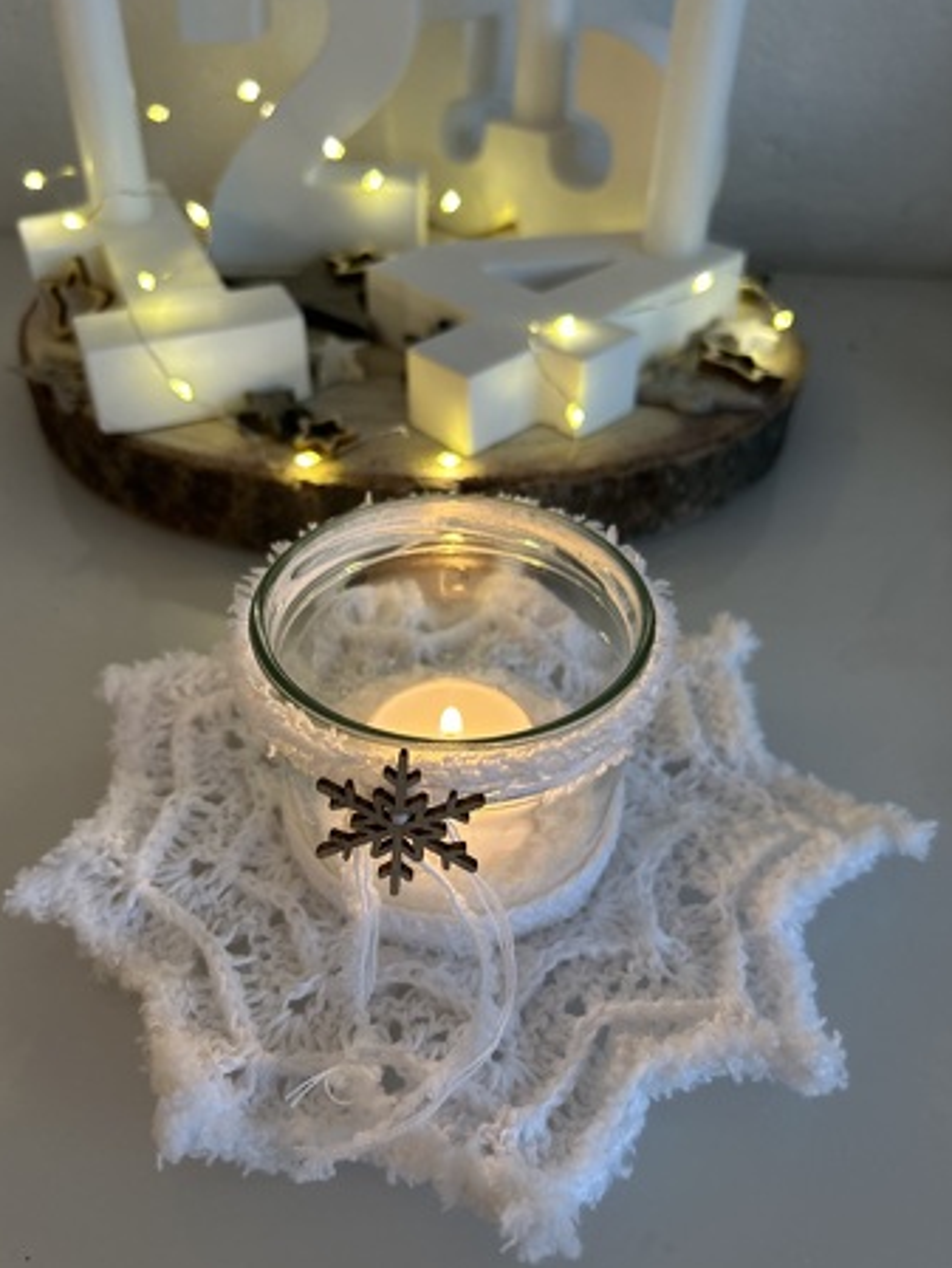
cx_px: 463
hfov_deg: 51.4
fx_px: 990
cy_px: 633
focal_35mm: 27
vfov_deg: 65.3
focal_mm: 5.7
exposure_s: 1/50
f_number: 1.5
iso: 200
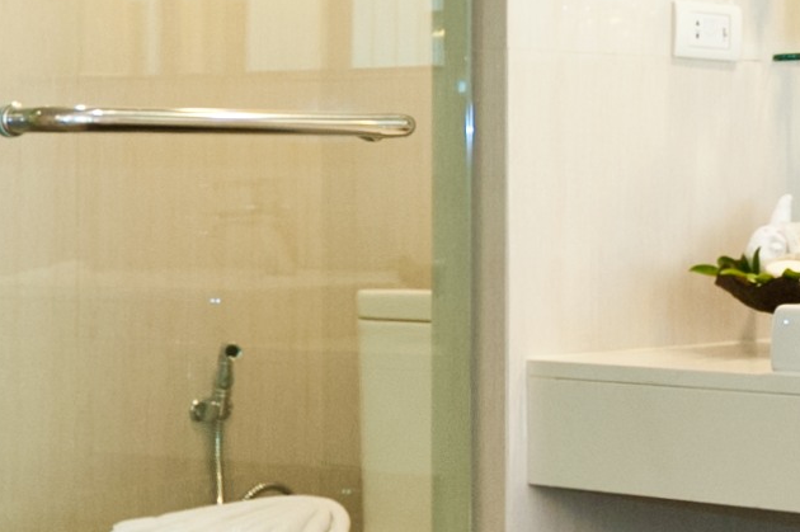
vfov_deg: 12.1
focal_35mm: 113
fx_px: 2509
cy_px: 96
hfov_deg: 17.3
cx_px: 964
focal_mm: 17
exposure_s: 1/50
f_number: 2.8
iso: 400
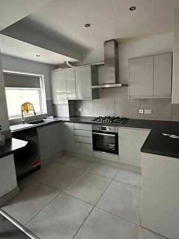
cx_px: 102
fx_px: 131
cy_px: 110
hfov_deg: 68.3
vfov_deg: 84.5
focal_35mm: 19
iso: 1250
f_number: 2.2
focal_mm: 2.22
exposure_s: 1/45
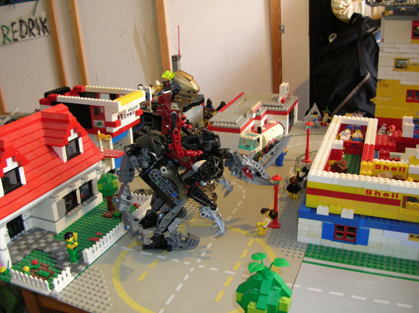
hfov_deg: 52.7
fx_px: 423
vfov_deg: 40.6
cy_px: 156
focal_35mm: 35
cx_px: 210
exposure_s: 1/6.4
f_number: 2.8
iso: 200
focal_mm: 5.8
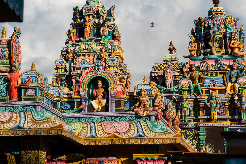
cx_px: 95
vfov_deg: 10.8
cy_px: 90
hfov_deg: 16.1
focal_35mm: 127
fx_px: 868
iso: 160
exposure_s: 1/600
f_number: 8
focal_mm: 55
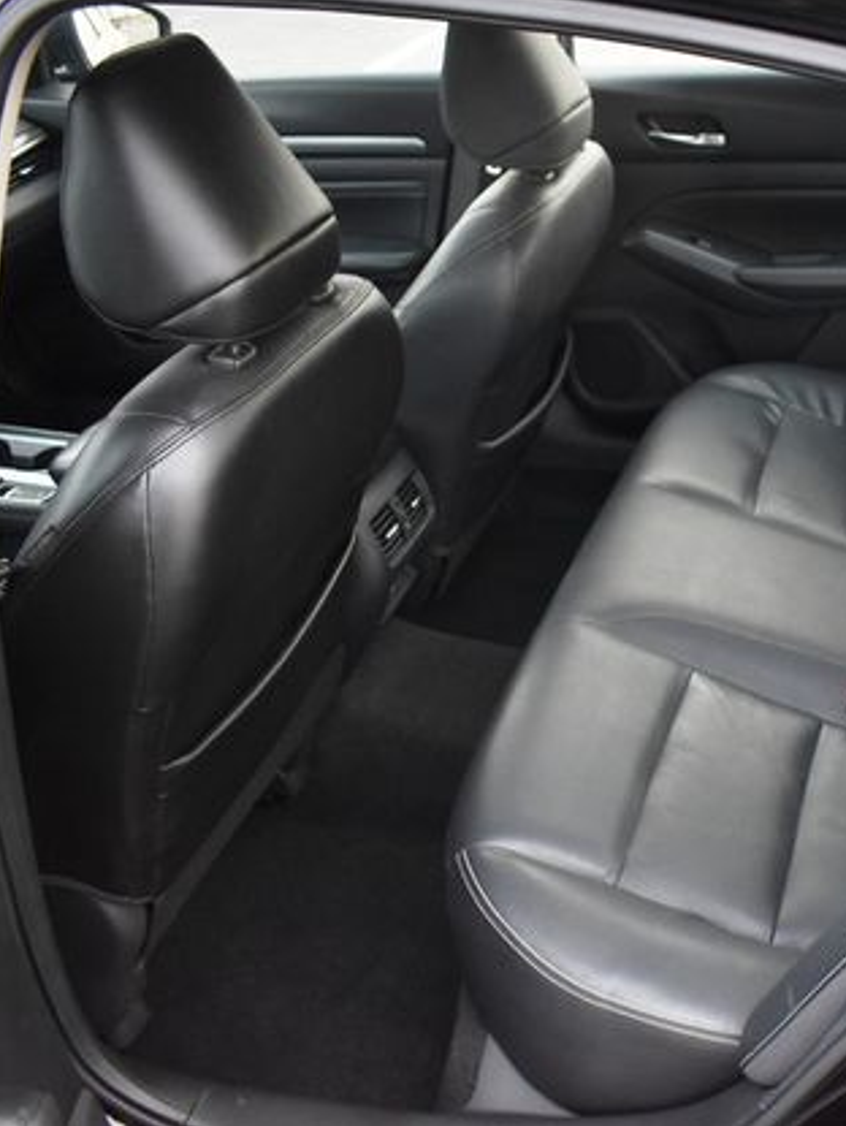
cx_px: 776
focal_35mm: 40
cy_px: 549
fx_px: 1301
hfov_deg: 33.9
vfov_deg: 46.8
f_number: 3.5
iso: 1250
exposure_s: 1/125
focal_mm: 18
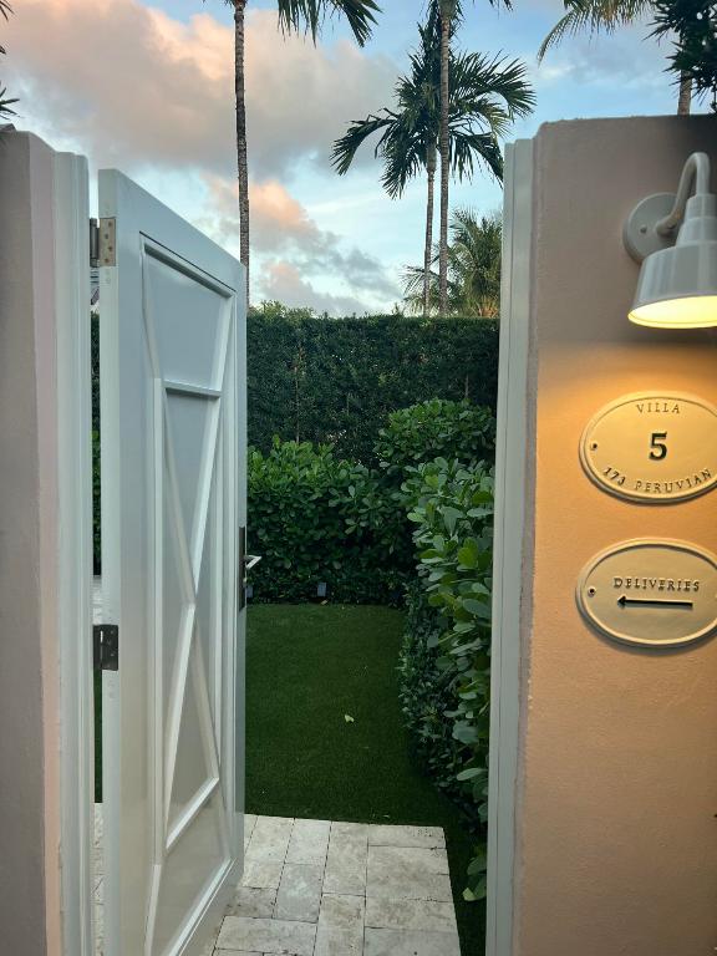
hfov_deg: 53.1
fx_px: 718
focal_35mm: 26
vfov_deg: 67.3
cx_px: 358
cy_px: 478
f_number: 1.5
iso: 64
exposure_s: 1/120
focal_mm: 5.7
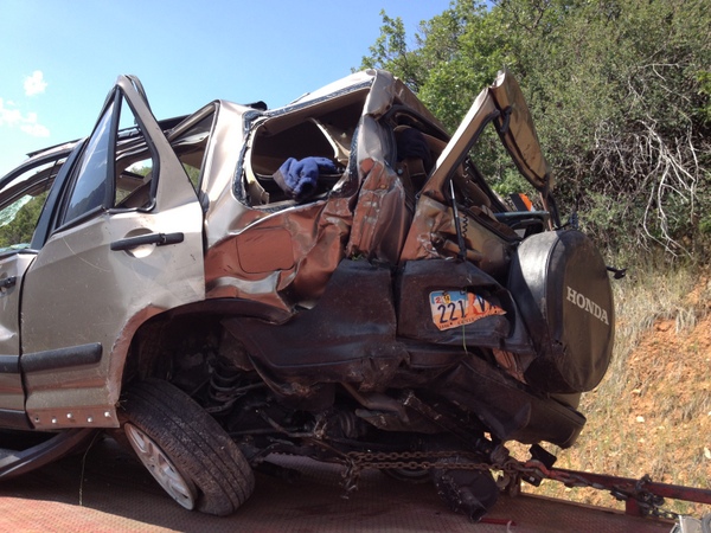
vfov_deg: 40.7
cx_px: 356
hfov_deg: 52.6
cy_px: 266
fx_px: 719
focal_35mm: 35
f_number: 2.4
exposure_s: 1/778
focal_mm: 4.28
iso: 50
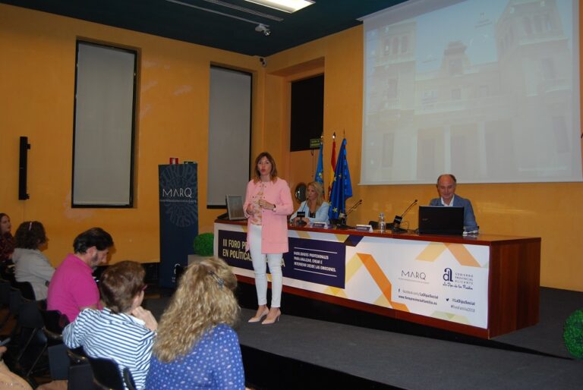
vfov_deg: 43.7
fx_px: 486
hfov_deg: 61.9
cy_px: 195
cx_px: 292
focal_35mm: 30
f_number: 3.8
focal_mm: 20
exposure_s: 1/60
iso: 200
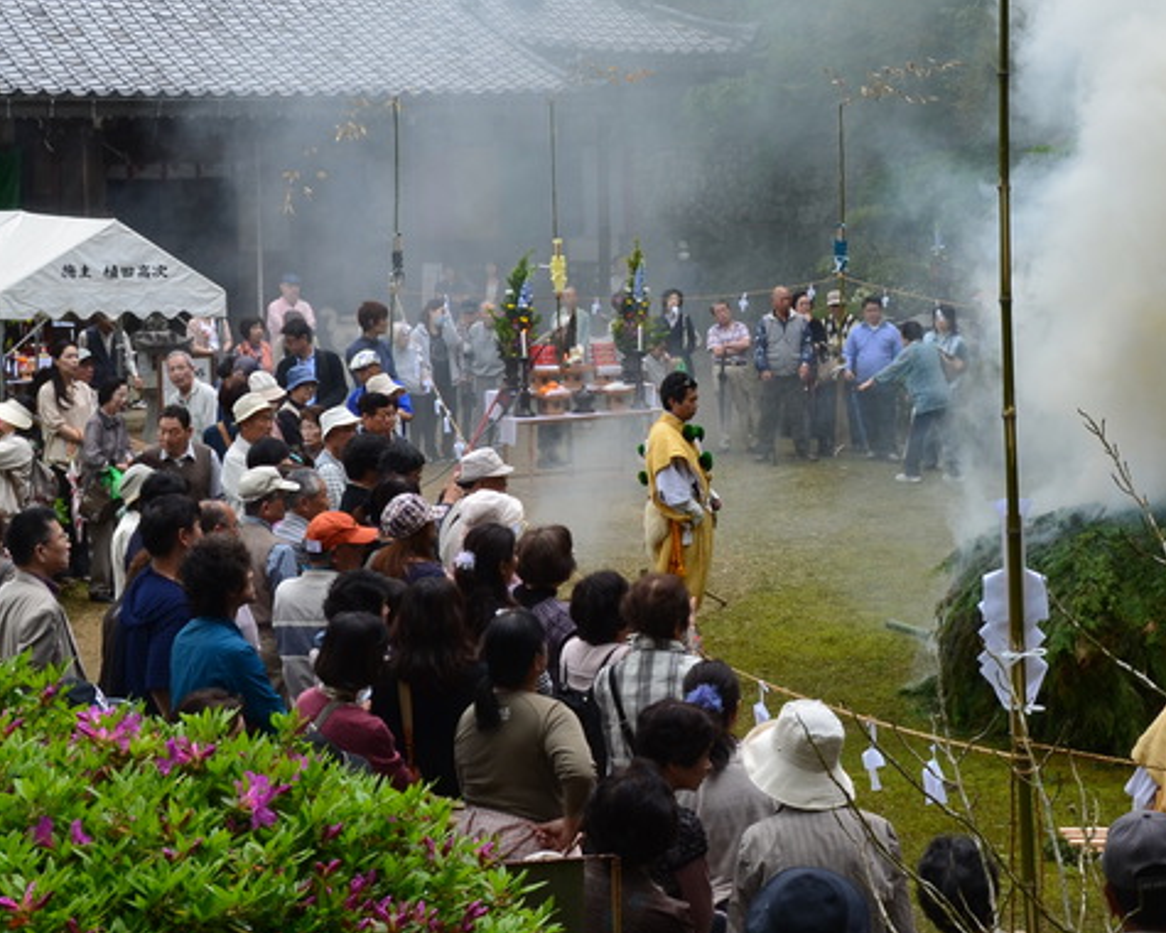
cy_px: 201
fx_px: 2381
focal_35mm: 69
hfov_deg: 27.5
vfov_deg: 21.9
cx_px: 675
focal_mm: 22
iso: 200
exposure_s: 1/60
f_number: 10
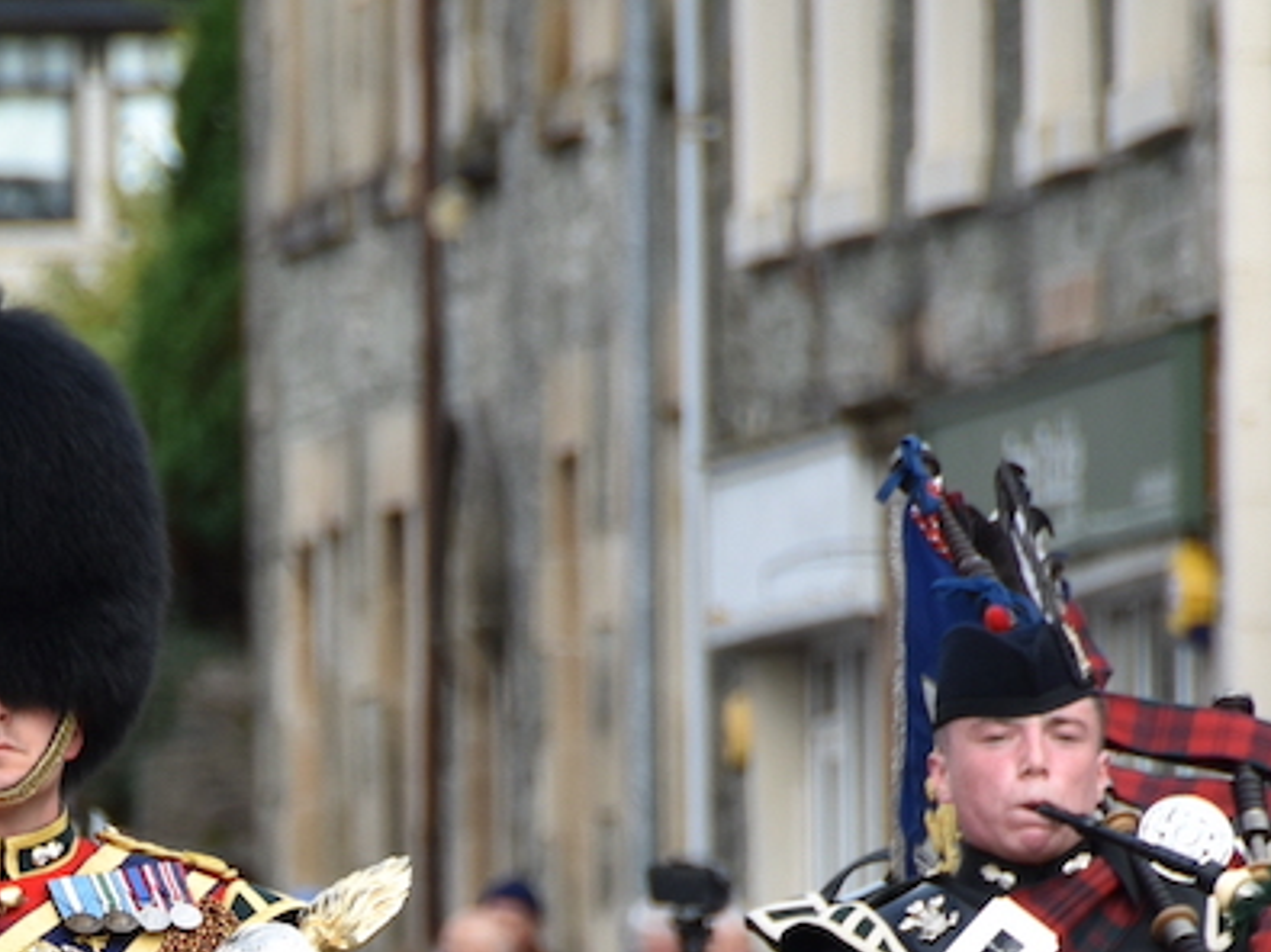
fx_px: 32154
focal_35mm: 876
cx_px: -26
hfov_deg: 2.3
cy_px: 1254
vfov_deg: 1.7
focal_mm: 200
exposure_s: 1/500
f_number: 5.6
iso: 280
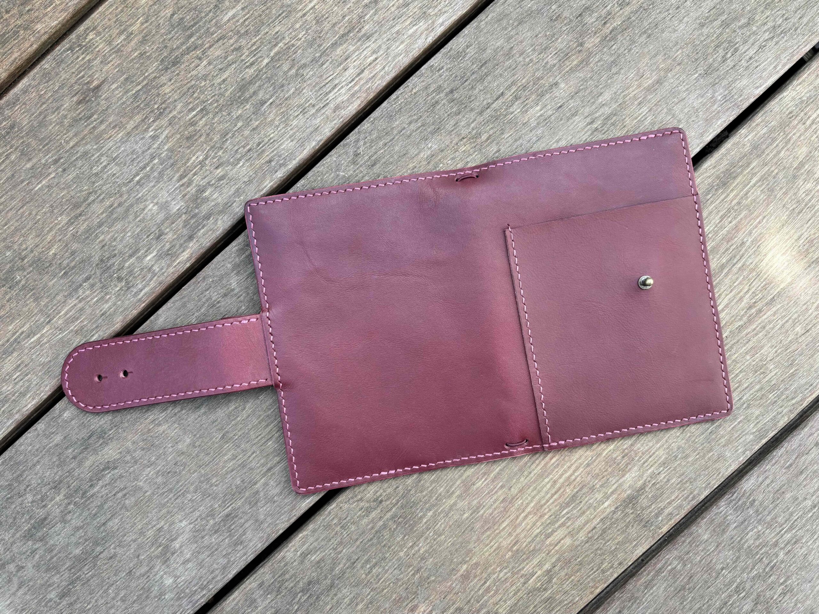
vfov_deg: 53.1
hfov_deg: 67.3
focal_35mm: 26
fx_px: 615
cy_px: 307
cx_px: 410
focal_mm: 5.96
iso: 40
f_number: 1.6
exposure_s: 1/207
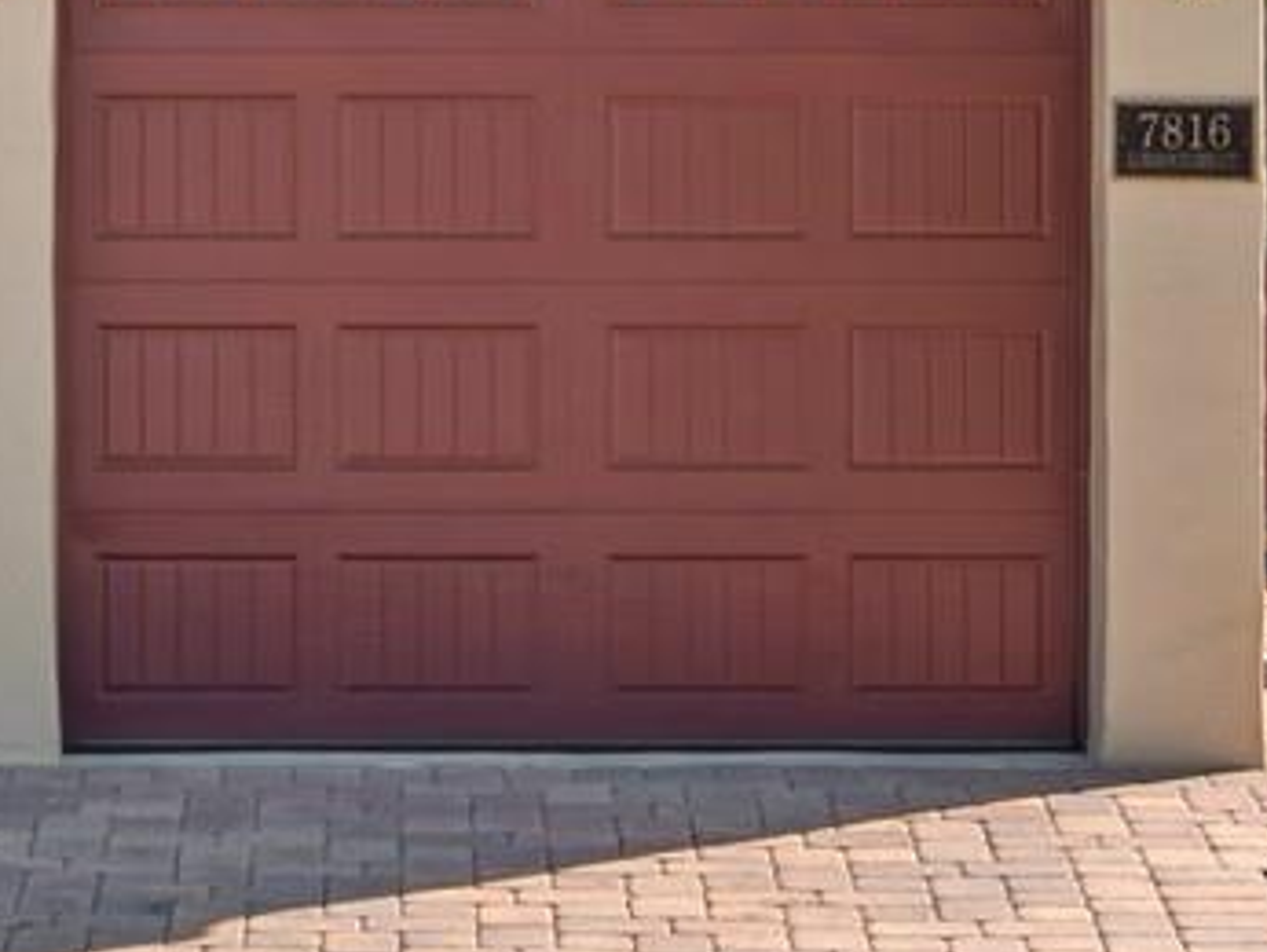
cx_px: 267
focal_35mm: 231
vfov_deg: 6.4
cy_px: -373
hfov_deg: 8.5
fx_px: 8461
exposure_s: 1/100
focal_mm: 25
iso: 200
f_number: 11
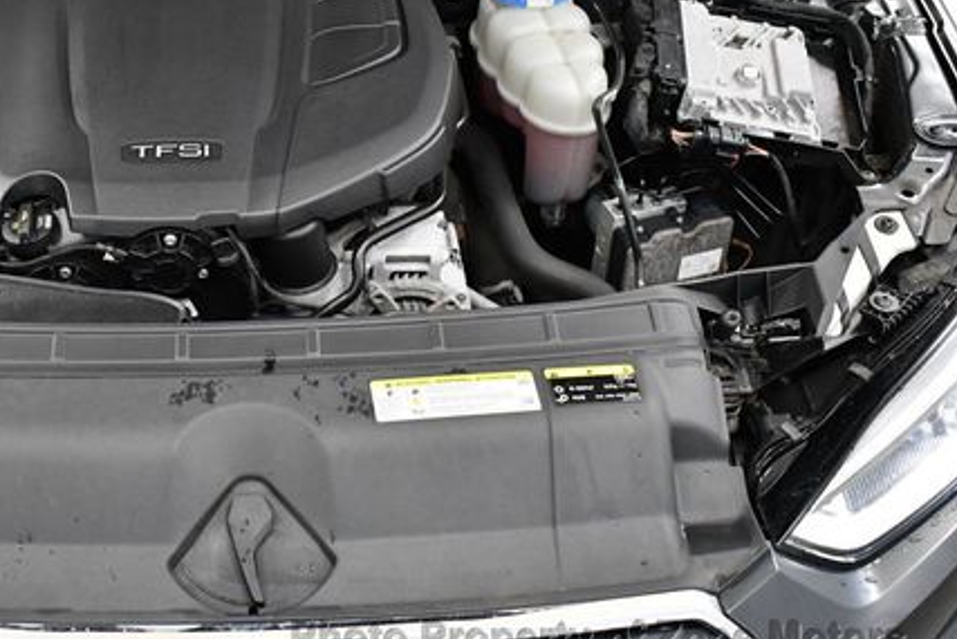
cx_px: 264
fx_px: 1436
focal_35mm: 54
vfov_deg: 24.9
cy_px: 202
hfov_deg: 36.2
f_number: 3.5
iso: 2000
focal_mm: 18
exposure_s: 1/125
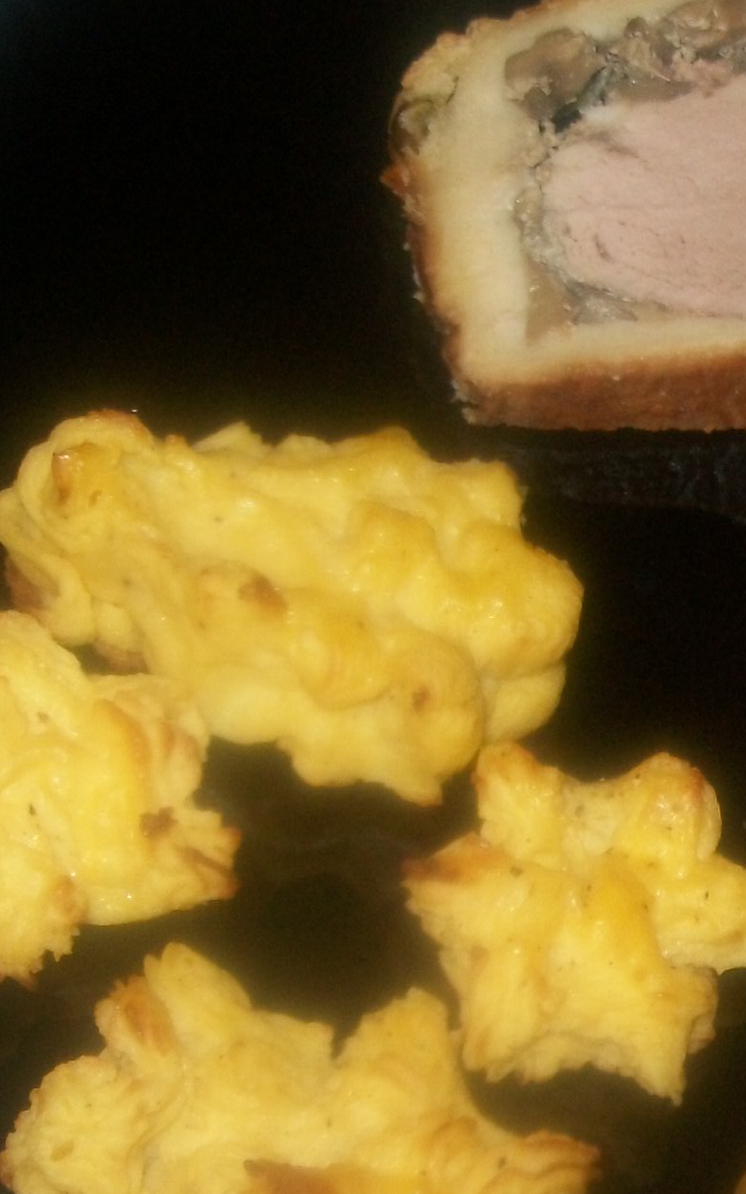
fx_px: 2667
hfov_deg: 15.4
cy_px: 694
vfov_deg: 25.2
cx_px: 880
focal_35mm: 82
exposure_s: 1/30
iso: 80
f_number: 2.7
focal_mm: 6
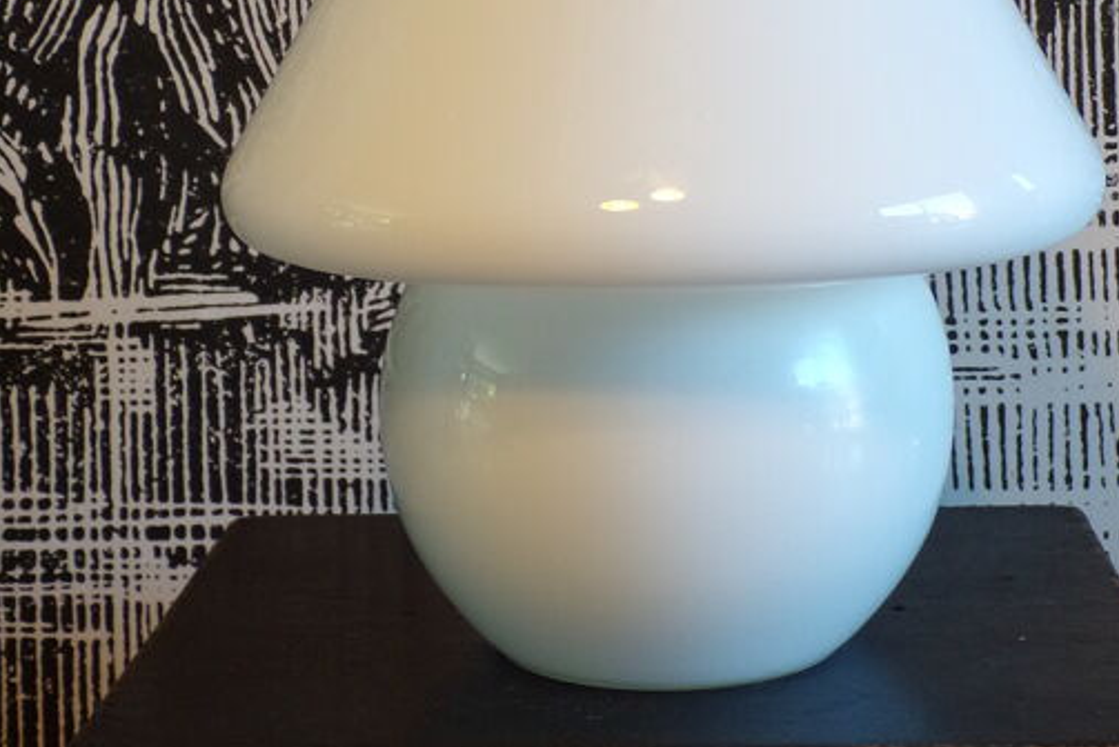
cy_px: 142
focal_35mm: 81
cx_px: 665
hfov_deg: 25.0
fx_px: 2519
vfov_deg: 16.7
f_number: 3.5
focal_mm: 8.7
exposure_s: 1/25
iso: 200
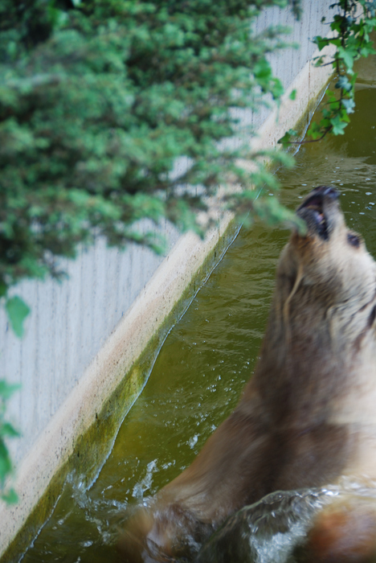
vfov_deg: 12.2
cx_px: 188
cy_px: 282
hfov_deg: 8.2
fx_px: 2627
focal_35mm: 168
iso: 100
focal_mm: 112
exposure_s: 1/60
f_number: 5.6
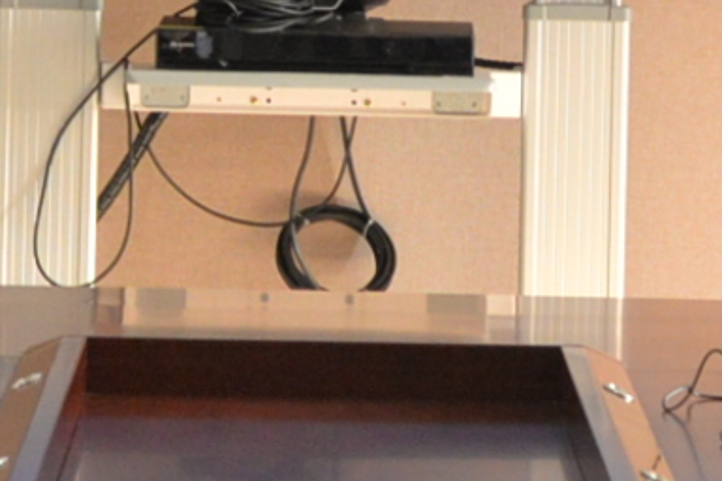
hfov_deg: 7.3
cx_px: 468
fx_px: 5655
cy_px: -177
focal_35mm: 282
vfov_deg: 4.8
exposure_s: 1/125
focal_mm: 36
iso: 1250
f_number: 5.6
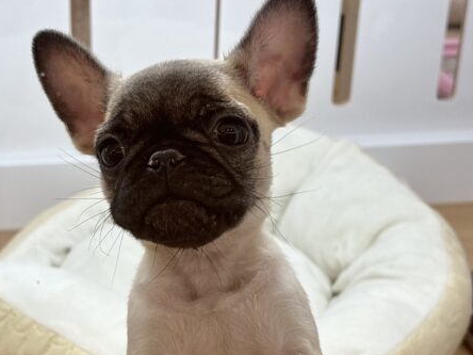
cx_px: 166
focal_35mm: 75
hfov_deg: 25.9
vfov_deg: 19.6
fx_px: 1025
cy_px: 231
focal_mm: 5.96
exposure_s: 1/100
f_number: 1.6
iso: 50
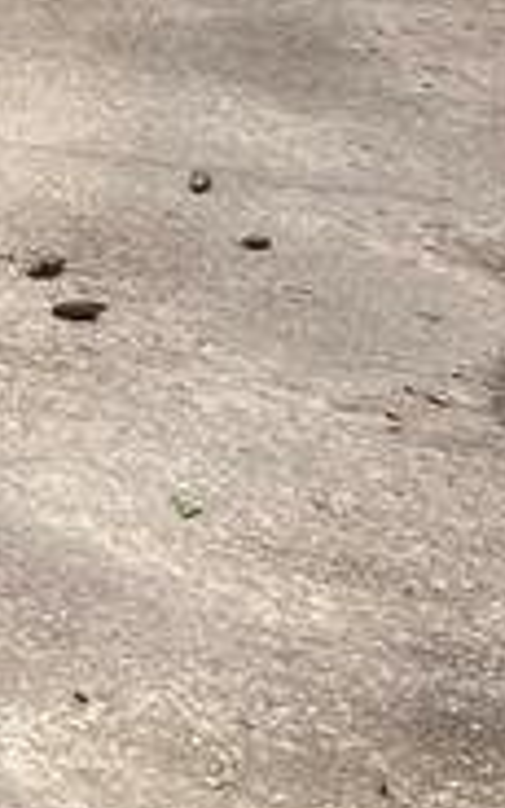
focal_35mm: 153
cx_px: -1445
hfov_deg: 6.8
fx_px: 3369
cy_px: -672
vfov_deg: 12.4
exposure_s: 1/560
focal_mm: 4.25
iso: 32
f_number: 1.8
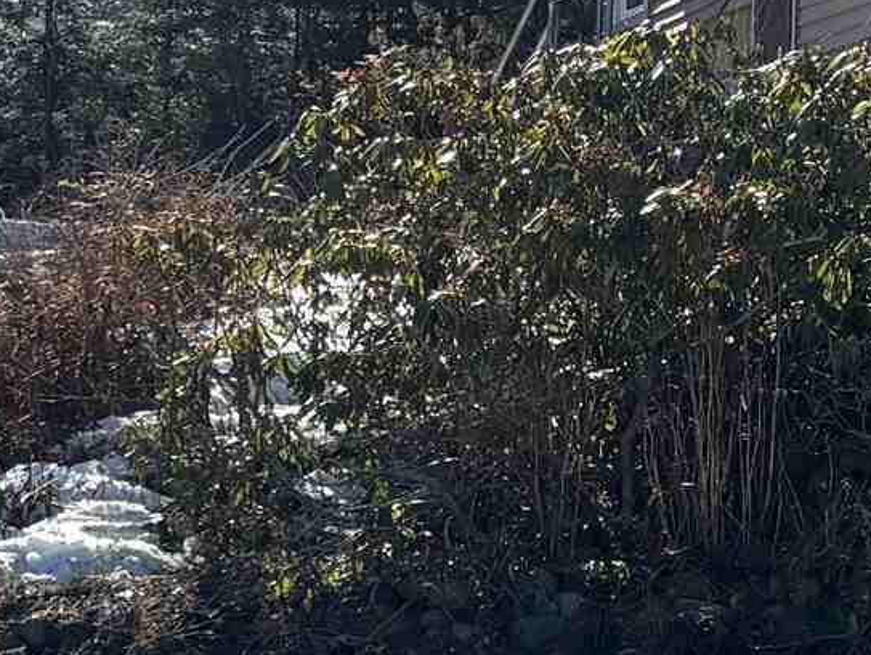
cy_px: -136
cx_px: 1880
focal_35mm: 147
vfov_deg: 10.0
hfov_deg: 11.7
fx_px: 3701
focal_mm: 5.96
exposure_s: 1/2398
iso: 50
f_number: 1.6
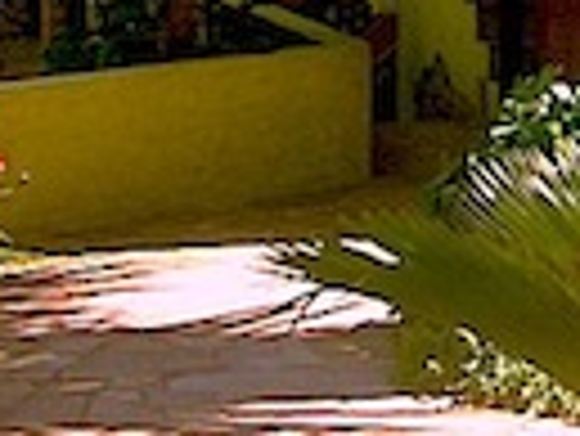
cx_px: 940
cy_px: -117
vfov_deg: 9.0
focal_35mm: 163
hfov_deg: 11.5
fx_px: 2734
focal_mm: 5.8
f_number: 4.3
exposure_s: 1/100
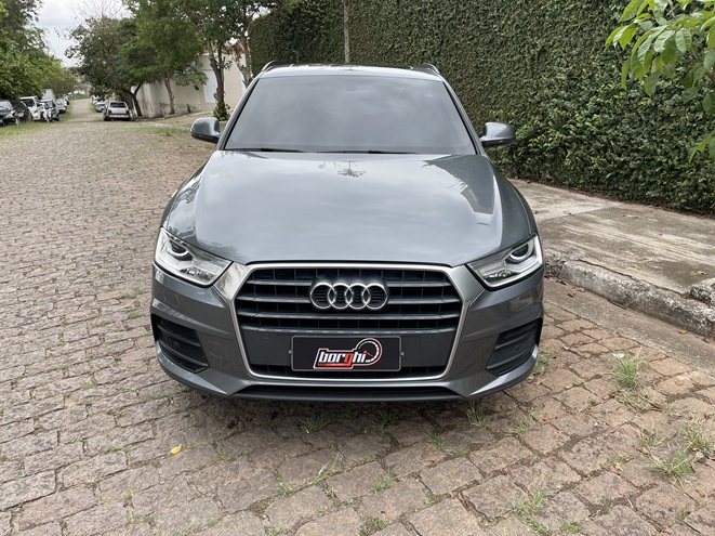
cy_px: 268
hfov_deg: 67.3
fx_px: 537
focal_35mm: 26
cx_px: 358
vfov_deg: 53.0
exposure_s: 1/744
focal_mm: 4.2
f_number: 1.6
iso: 32
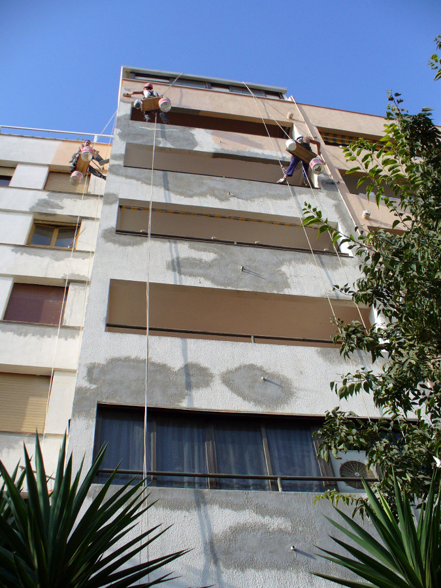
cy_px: 294
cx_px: 220
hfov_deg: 38.7
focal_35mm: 37
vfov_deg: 50.1
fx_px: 628
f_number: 5.6
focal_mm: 6.1
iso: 80
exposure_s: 1/250
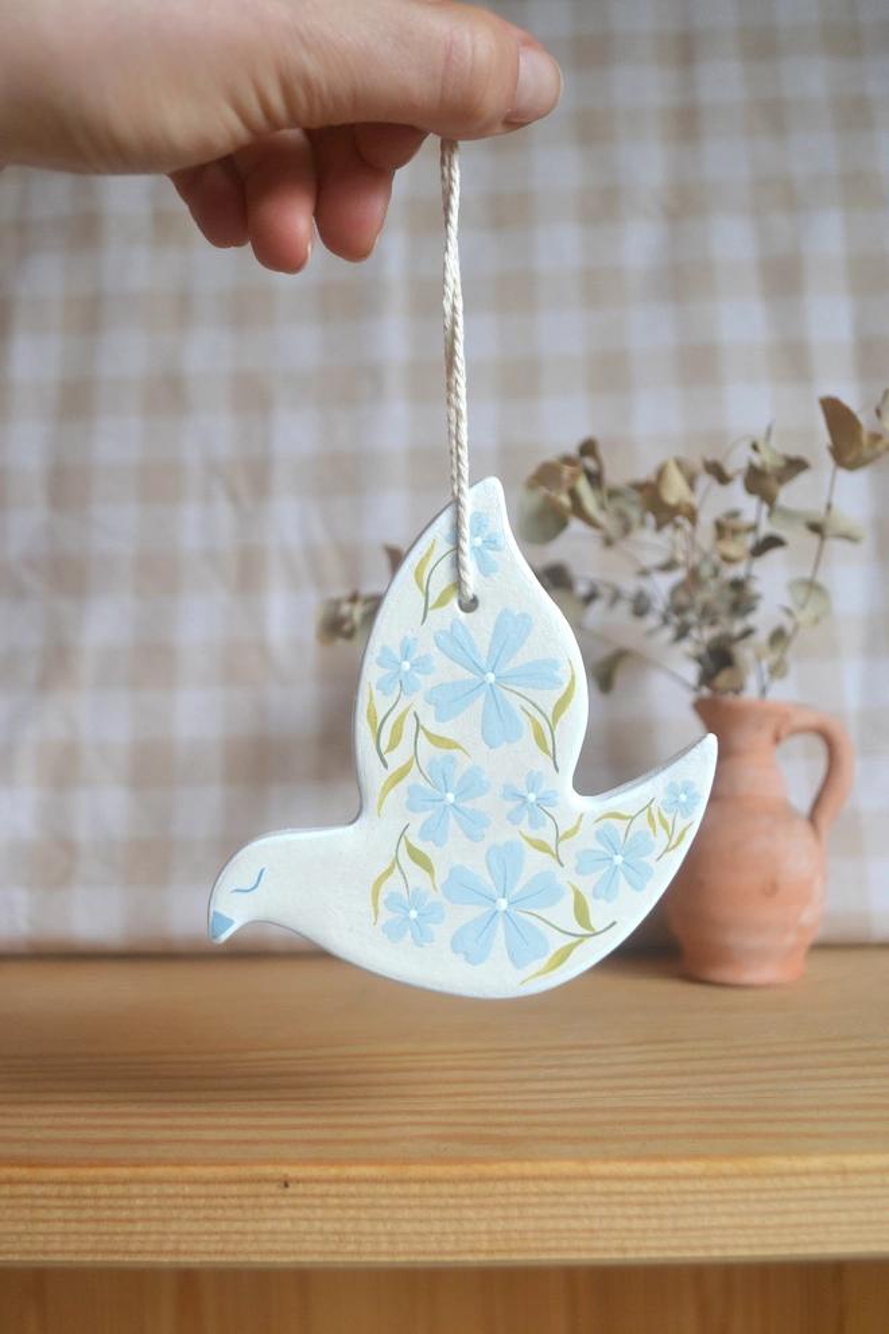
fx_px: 1333
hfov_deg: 36.9
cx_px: 444
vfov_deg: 53.1
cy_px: 667
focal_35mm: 36
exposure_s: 1/60
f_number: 4
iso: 400
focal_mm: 24
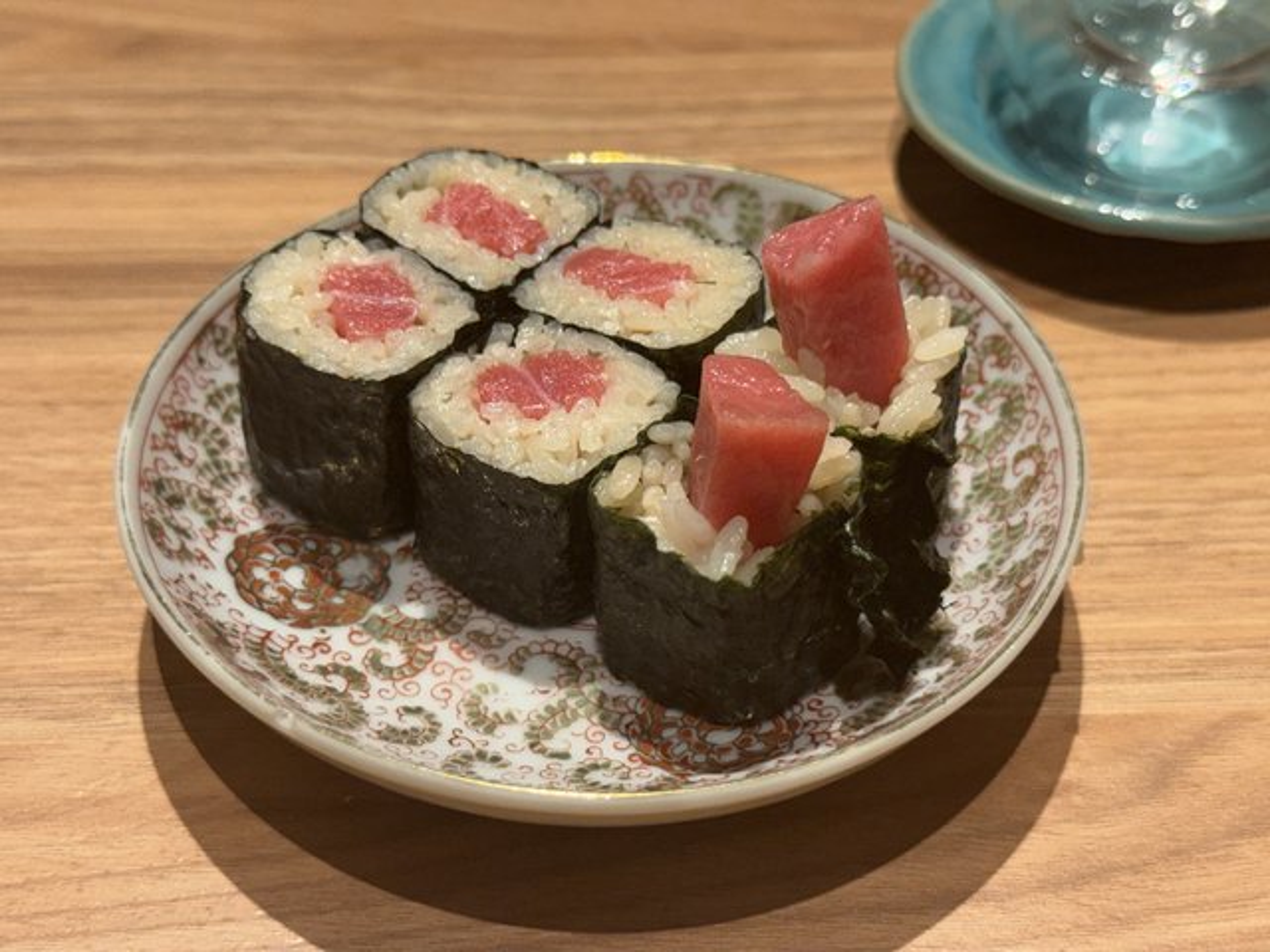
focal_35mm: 48
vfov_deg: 30.3
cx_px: 635
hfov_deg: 39.7
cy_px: 476
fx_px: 1761
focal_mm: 6.76
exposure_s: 1/120
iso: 125
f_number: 1.78
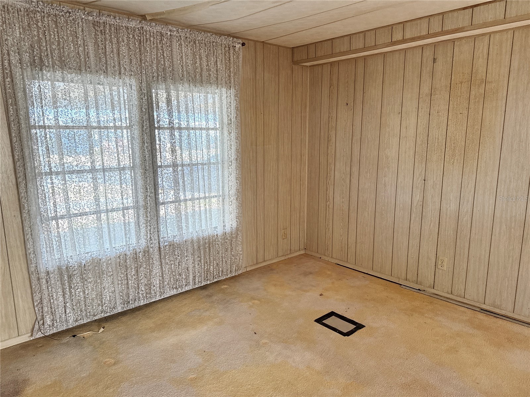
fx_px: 367
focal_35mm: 24
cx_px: 265
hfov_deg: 71.6
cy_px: 198
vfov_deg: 56.8
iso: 200
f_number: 1.78
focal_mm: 6.76
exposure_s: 1/83
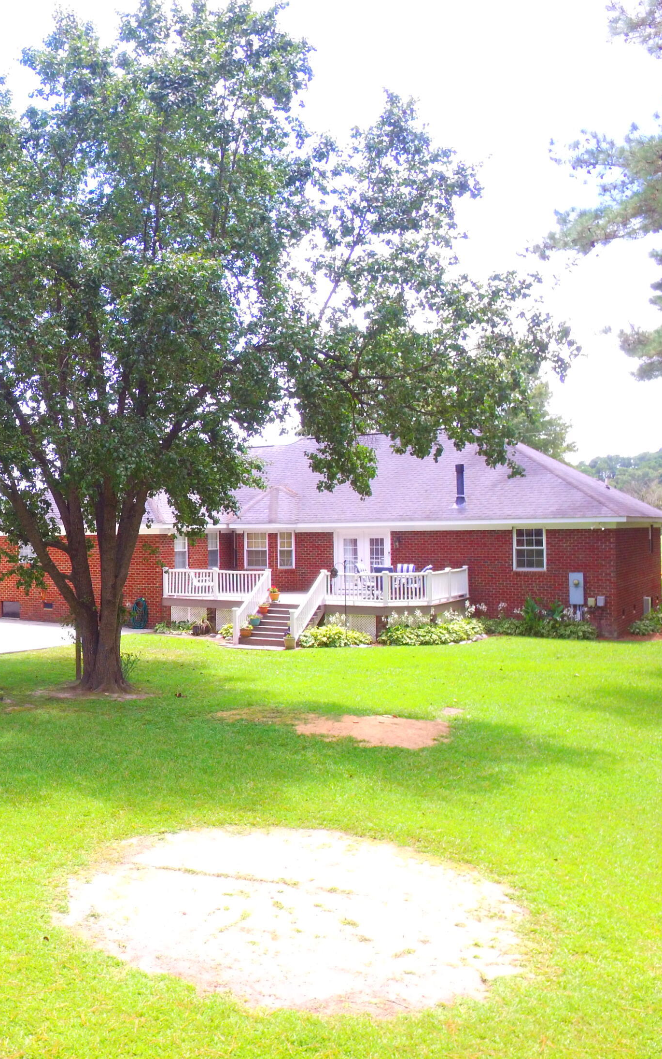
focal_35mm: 29
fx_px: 837
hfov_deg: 38.1
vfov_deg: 64.6
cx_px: -9
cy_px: 520
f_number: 2.8
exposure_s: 1/213
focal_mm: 3.61
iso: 100
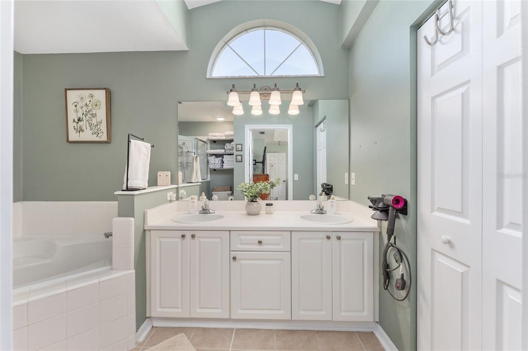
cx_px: 264
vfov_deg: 81.2
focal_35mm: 14
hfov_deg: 104.3
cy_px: 176
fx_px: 205
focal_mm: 14
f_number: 7.1
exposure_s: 1/8
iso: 400
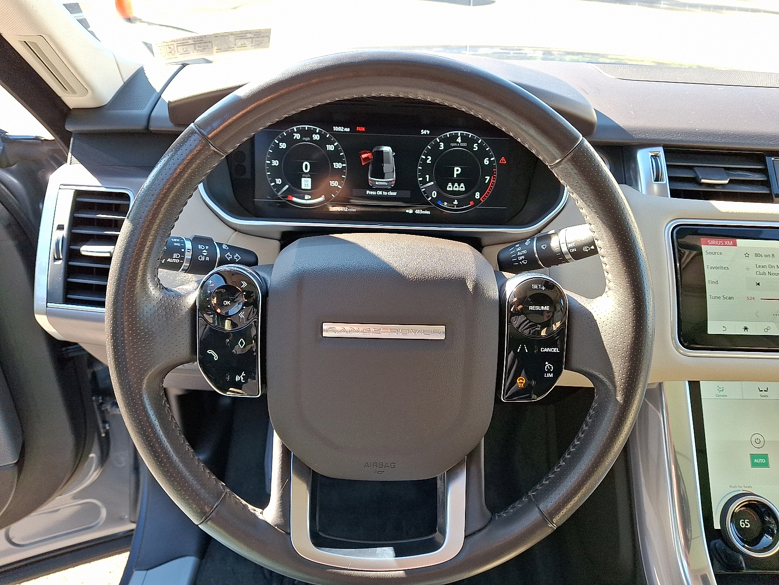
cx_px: 390
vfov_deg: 54.9
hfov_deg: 69.4
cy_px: 292
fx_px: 563
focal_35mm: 25
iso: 38
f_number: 1.8
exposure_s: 1/120
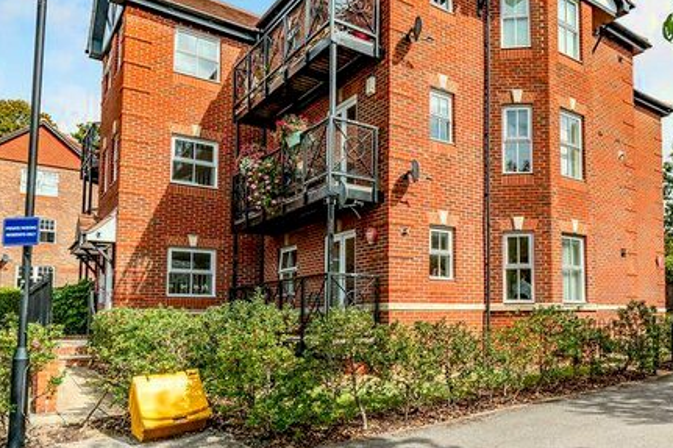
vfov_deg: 49.0
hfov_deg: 68.4
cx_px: 417
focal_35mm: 26
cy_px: 165
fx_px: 486
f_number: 10
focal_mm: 16
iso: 400
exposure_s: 1/500
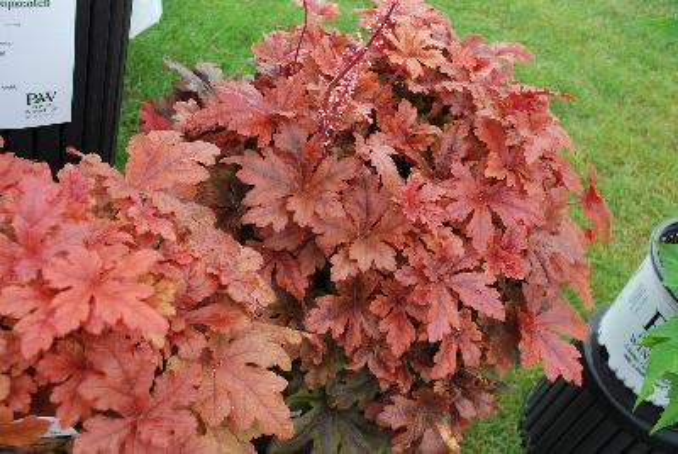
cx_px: 339
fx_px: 736
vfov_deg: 34.3
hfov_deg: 49.5
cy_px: 227
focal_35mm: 39
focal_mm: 26
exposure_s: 1/60
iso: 200
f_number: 7.1
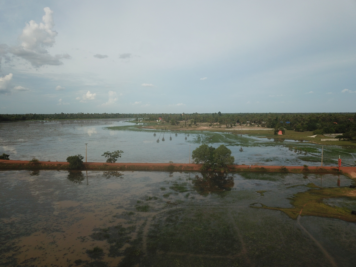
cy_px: 134
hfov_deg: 67.3
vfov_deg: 53.1
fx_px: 267
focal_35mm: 26
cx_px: 178
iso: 100
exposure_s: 1/1873
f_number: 2.2
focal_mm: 4.73
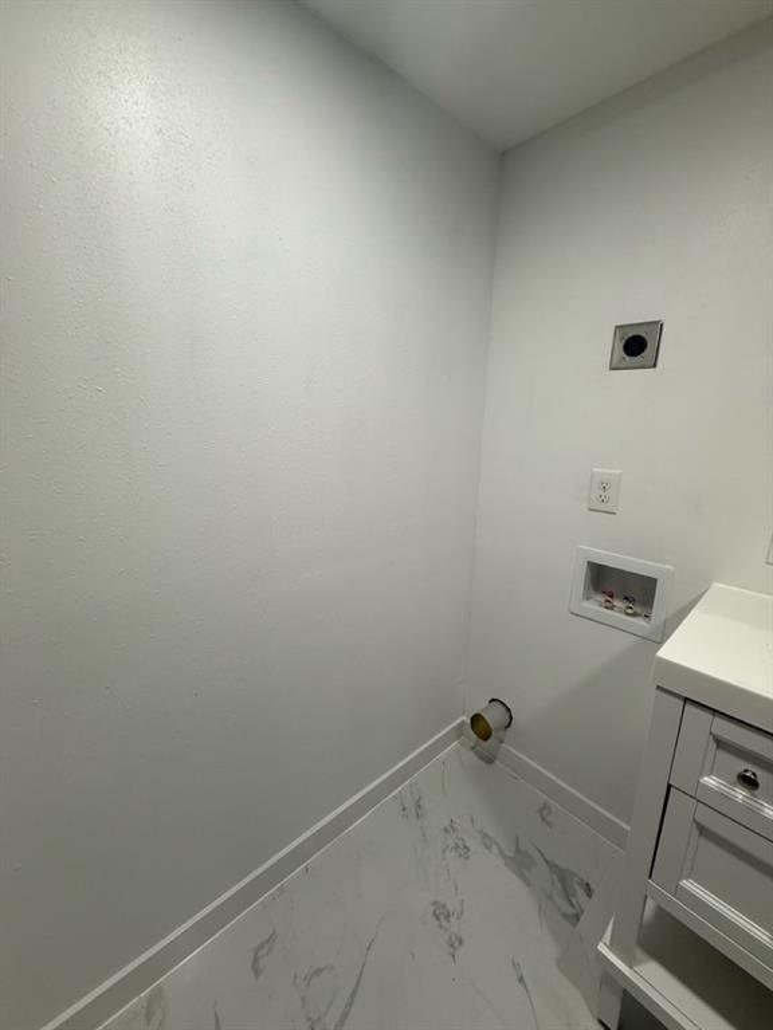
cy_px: 515
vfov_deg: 102.1
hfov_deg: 85.7
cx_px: 386
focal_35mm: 14
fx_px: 417
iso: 100
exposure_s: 1/120
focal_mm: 2.22
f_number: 2.2
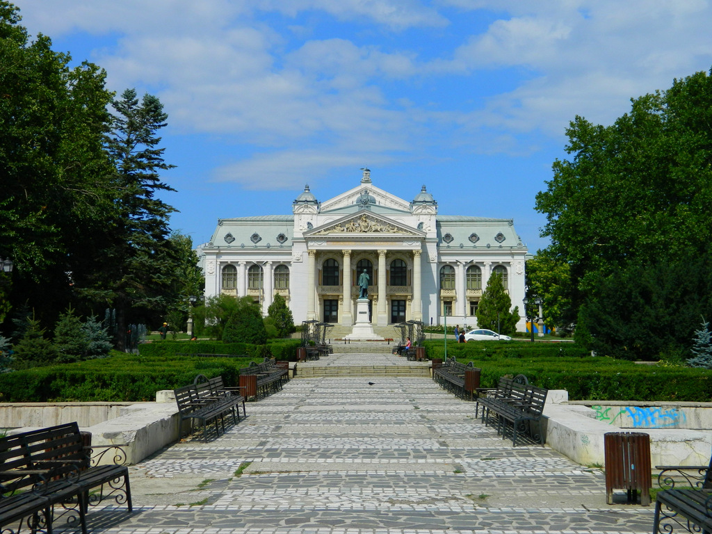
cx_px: 356
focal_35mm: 47
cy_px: 267
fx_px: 967
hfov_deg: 40.4
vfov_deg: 30.9
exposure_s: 1/250
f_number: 10.2
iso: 80
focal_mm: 8.4
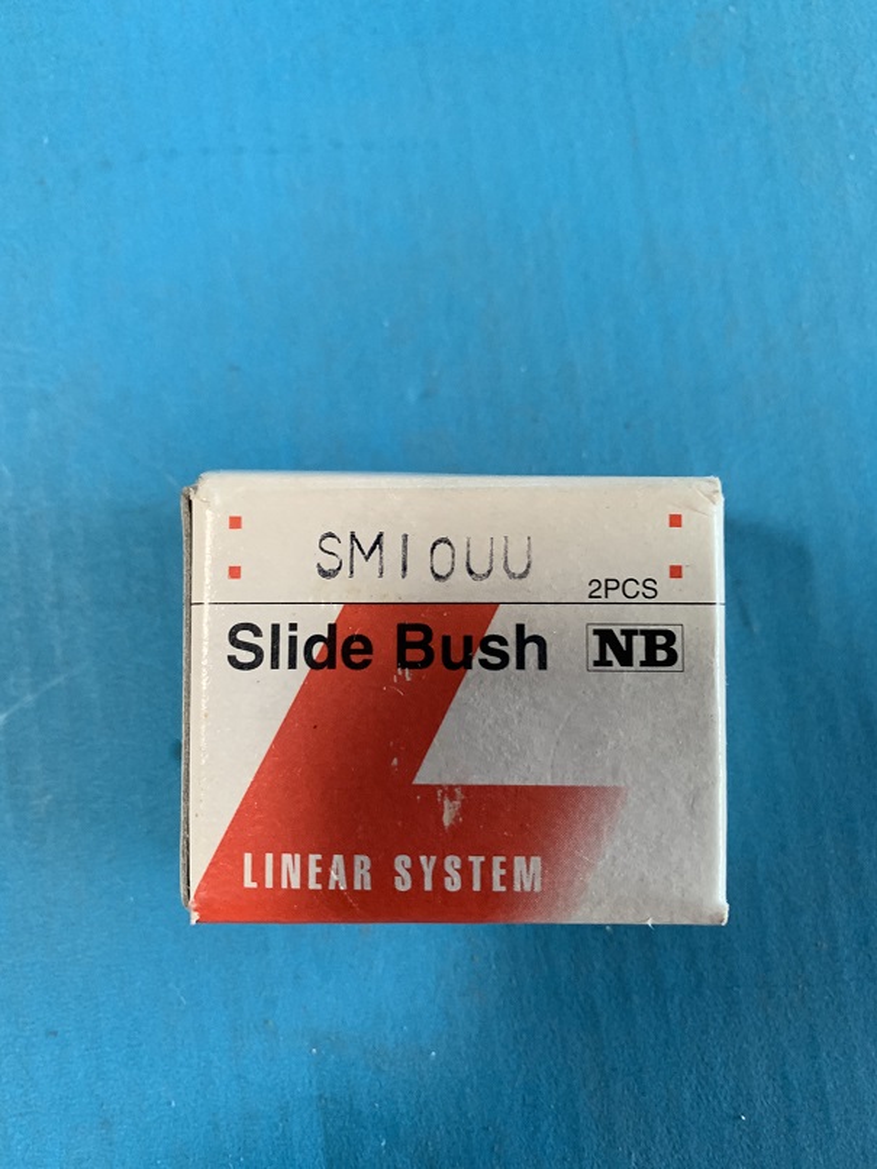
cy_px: 584
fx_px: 879
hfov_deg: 53.1
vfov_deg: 67.3
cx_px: 438
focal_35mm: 26
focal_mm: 4.25
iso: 250
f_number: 1.8
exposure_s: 1/60
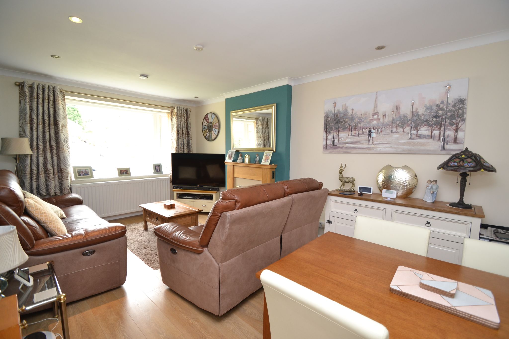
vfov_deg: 77.3
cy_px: 170
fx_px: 212
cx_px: 254
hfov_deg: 100.4
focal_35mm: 15
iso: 400
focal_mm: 10
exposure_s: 1/60
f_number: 3.5
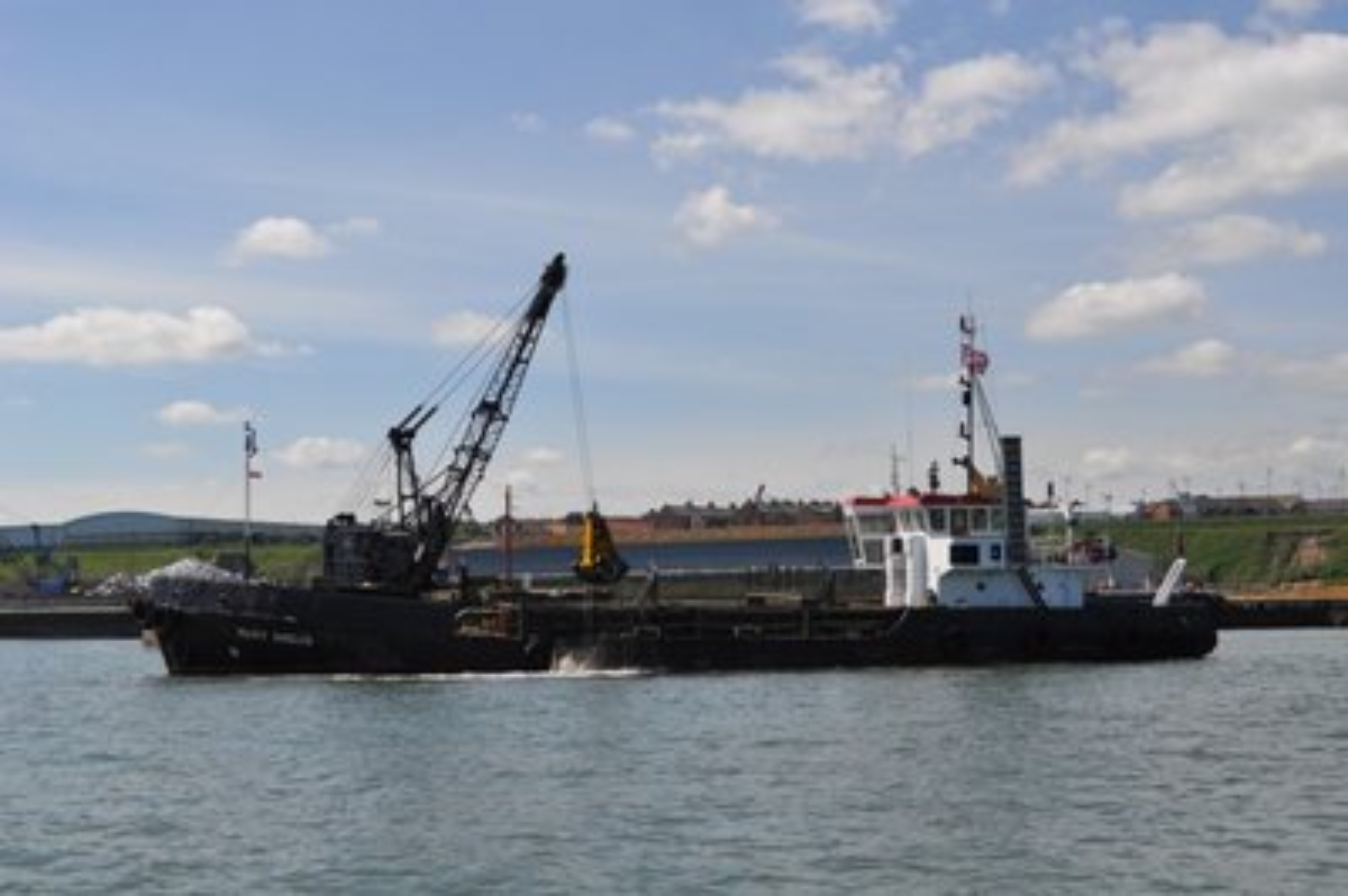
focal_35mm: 52
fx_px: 1964
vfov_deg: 25.7
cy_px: 448
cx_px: 674
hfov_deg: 37.9
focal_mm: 35
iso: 400
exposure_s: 1/2000
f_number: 7.1
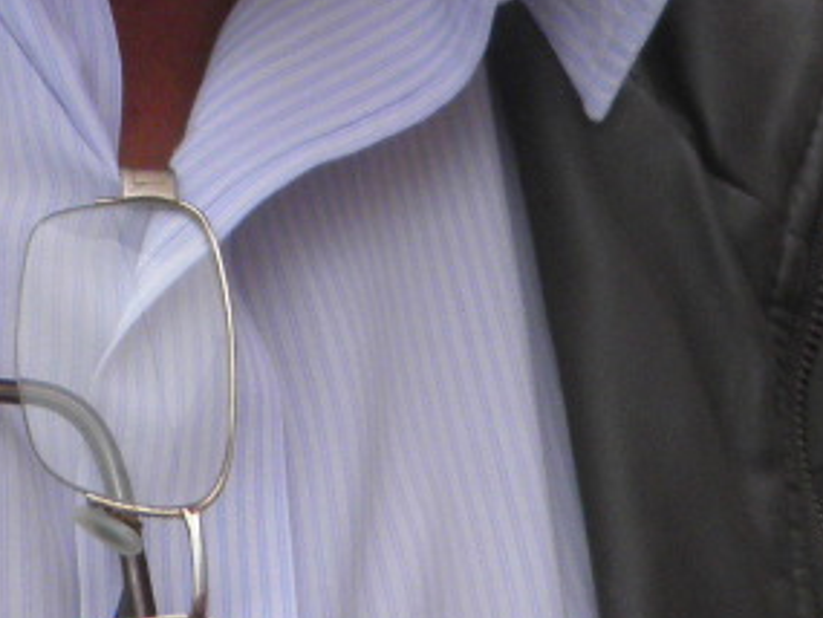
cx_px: 118
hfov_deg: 12.5
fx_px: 3734
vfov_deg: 9.0
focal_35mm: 157
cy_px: -497
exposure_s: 1/200
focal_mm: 4.9
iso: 50
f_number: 5.7
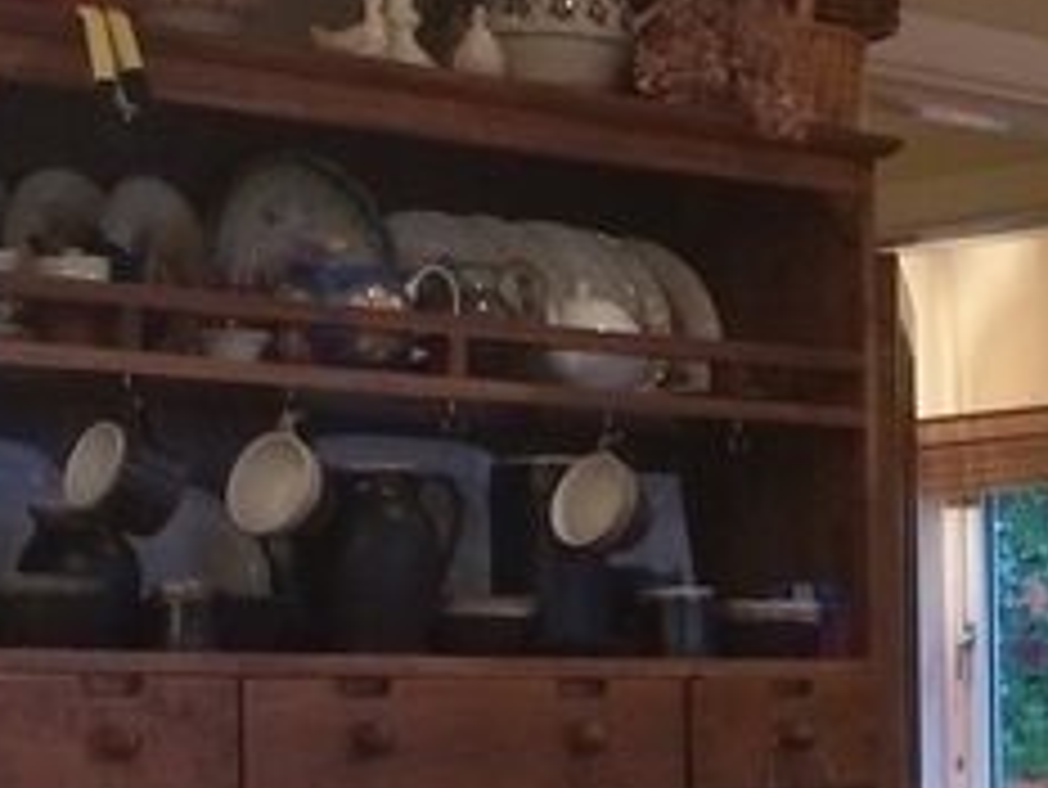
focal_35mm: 132
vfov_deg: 11.1
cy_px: 896
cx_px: 814
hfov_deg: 14.9
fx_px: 3998
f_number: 2.2
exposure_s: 1/33
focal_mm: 4.12
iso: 200
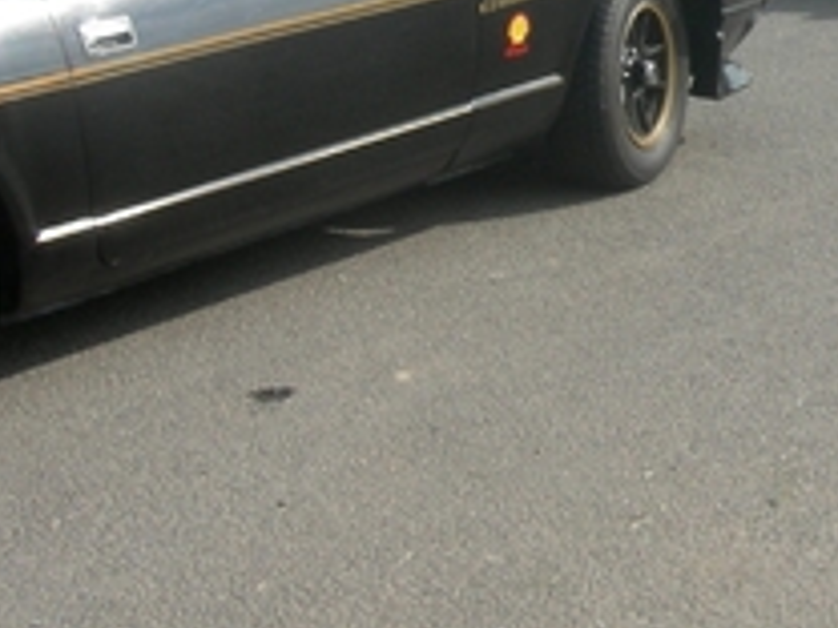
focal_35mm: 104
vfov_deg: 13.8
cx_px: 1104
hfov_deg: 17.6
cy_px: -121
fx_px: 2518
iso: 64
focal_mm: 7.5
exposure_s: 1/226
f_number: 6
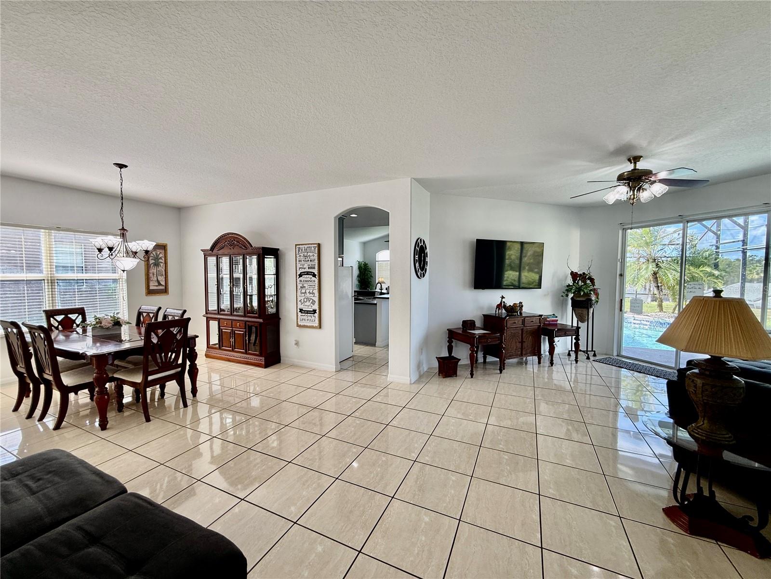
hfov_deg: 102.1
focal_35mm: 14
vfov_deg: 85.7
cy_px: 290
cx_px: 386
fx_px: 312
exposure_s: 1/120
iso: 64
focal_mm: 2.22
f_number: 2.2
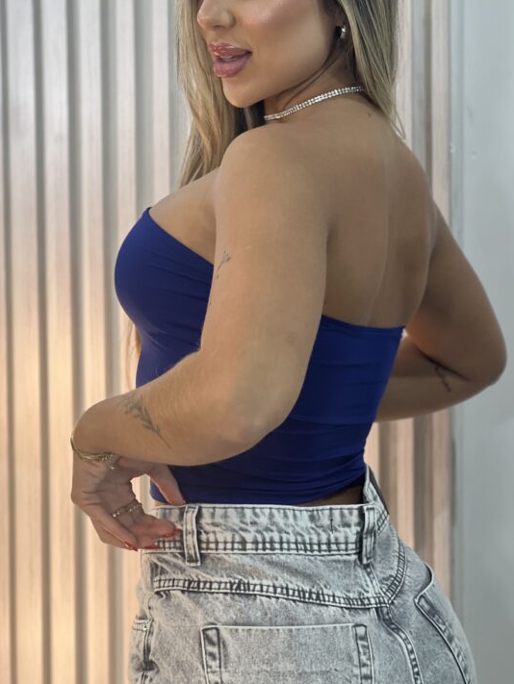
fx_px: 1998
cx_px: 265
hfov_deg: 14.7
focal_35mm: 101
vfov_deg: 19.4
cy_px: 255
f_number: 2.8
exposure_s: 1/120
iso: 80
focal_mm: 9
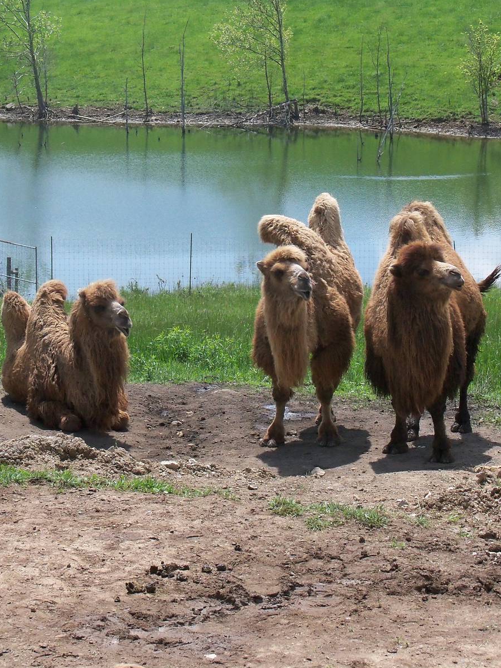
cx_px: 267
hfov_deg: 15.7
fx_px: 1813
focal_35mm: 94
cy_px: 335
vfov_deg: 20.9
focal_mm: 12.3
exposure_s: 1/1250
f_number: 4.1
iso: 200
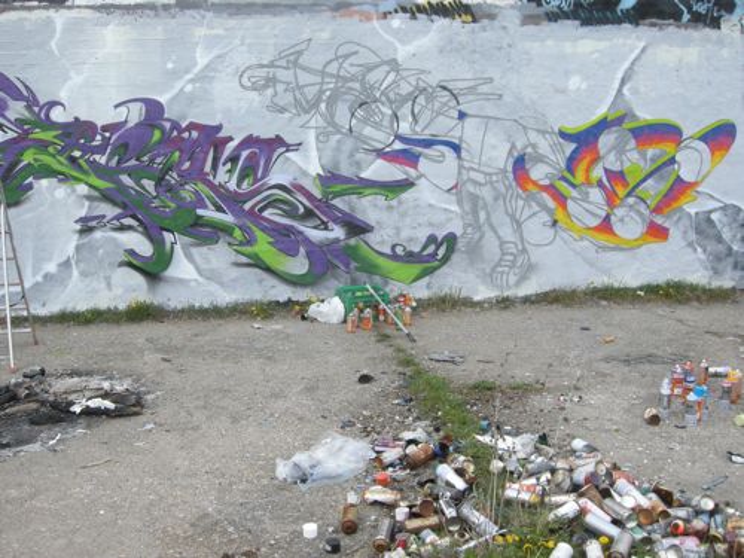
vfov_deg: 40.7
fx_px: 752
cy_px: 279
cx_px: 372
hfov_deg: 52.6
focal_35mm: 35
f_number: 4.8
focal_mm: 7.5
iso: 64
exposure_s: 1/126
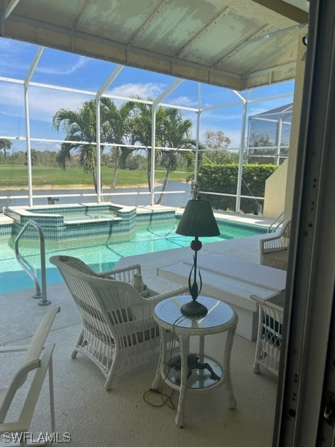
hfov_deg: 53.1
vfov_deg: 67.3
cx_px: 168
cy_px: 224
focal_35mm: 26
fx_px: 335
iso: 50
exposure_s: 1/2045
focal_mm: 5.7
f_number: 1.5
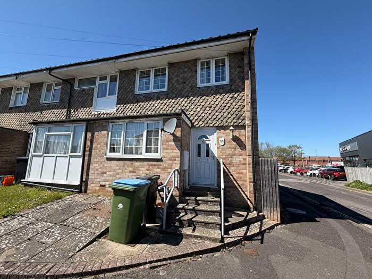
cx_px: 186
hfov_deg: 102.1
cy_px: 140
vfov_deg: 85.7
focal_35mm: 14
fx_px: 150
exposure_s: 1/770
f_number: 2.2
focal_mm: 2.22
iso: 25
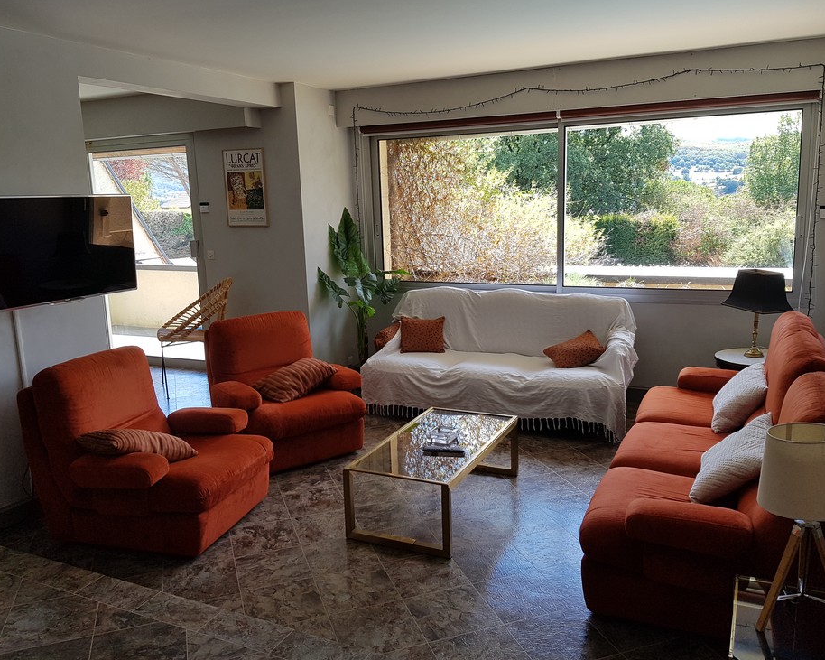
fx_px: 684
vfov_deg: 51.5
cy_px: 322
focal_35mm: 28
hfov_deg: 62.2
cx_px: 431
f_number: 1.7
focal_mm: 4.2
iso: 50
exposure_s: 1/183
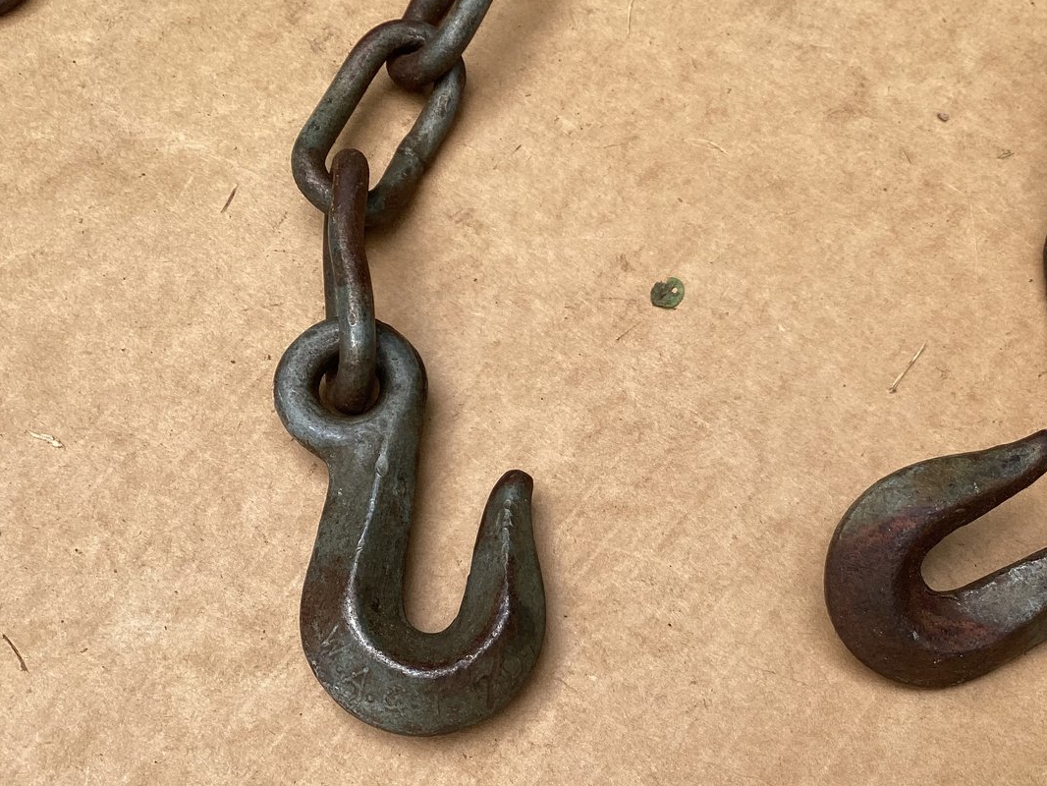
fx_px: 1331
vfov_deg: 32.8
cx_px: 639
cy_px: 449
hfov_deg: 42.7
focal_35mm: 44
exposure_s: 1/455
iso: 25
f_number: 2.4
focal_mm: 3.3
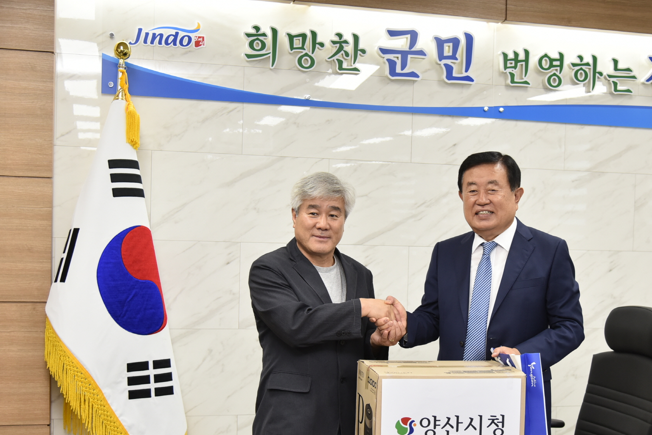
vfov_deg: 24.6
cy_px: 270
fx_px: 996
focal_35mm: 55
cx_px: 394
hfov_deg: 36.1
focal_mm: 44
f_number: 4
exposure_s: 1/125
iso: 800
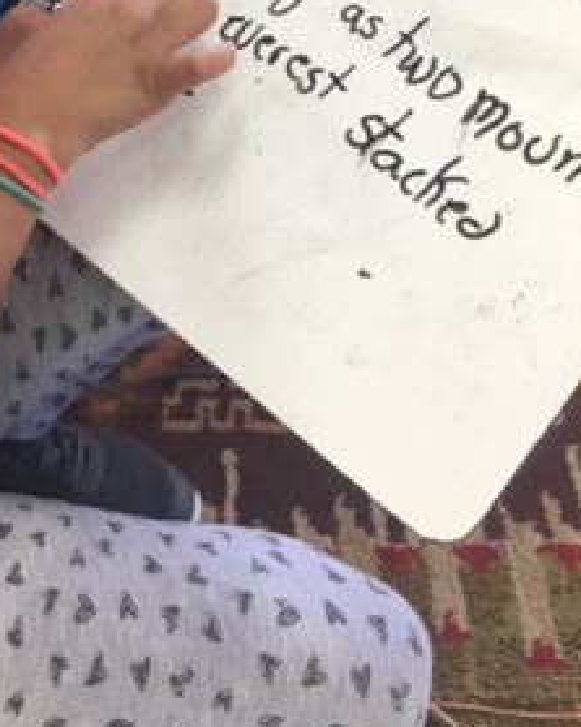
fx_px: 1398
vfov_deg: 27.4
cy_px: -10
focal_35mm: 65
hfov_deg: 22.9
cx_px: 57
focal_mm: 4.15
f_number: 2.2
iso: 50
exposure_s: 1/30
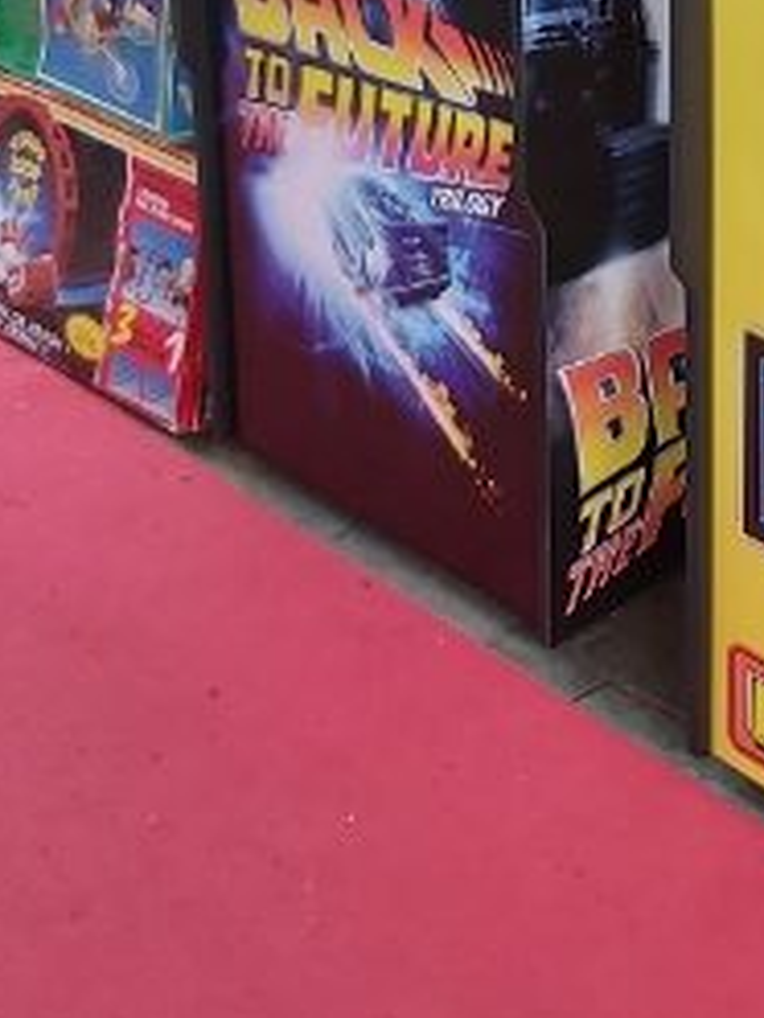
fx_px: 1972
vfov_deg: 26.1
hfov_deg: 21.4
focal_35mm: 67
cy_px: -172
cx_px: 694
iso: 100
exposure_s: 1/50
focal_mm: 3.92
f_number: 1.7
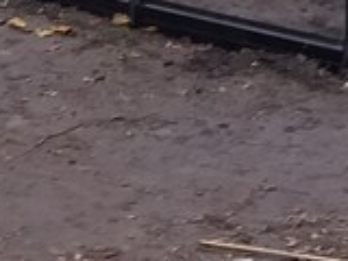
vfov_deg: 8.2
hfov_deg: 11.1
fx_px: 1739
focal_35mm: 173
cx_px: -115
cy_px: -261
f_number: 1.9
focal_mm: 3.6
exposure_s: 1/100
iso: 40
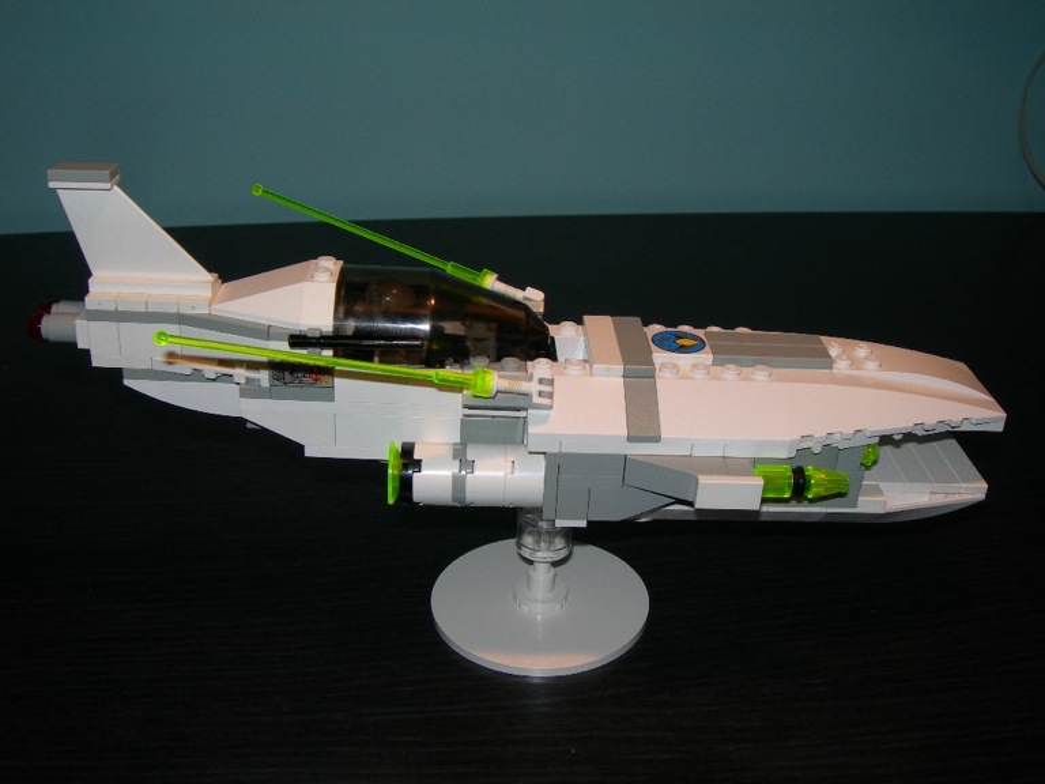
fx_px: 1147
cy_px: 392
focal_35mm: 38
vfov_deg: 37.7
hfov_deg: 49.0
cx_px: 522
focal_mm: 7.8
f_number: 4.8
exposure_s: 1/60.1
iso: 50
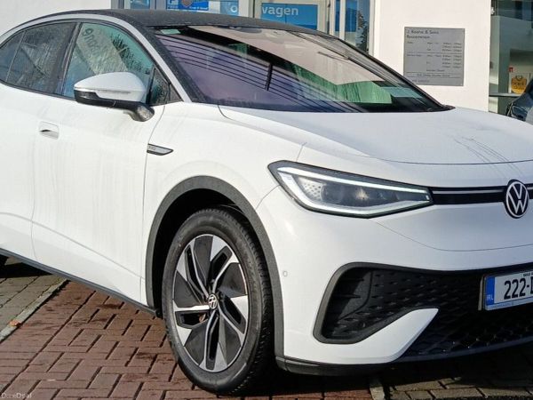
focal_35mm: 26
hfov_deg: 67.3
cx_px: 266
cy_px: 200
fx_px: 400
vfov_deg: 53.1
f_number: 1.8
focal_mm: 3.98
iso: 20
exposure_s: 1/345
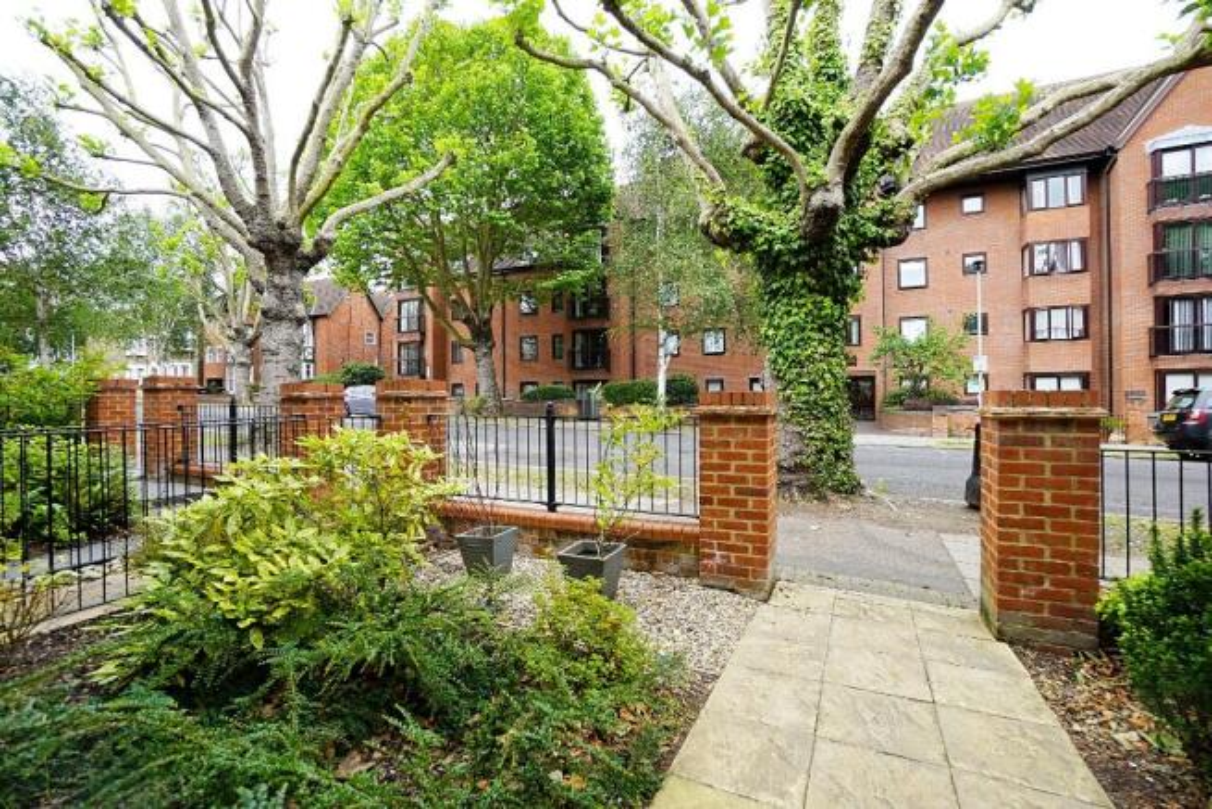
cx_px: 606
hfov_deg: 100.4
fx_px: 505
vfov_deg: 77.4
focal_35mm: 15
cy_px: 404
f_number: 5
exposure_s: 1/80
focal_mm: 10
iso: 100
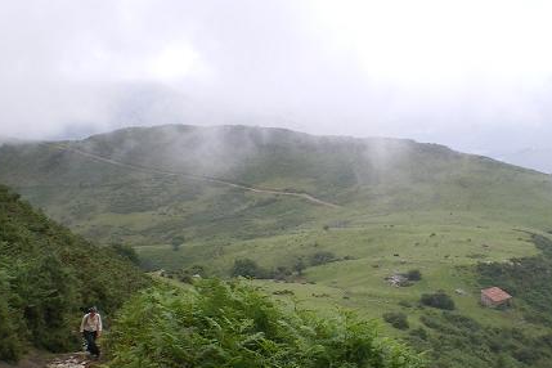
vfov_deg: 22.8
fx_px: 905
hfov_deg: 33.7
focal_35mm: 59
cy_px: 277
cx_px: 358
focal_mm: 6.3
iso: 64
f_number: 4.6
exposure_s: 1/160
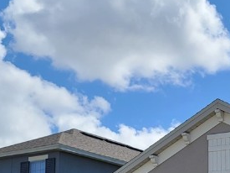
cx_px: 251
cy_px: 244
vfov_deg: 14.9
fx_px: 618
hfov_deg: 20.2
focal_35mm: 93
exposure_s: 1/1286
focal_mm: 7
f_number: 1.8
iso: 20
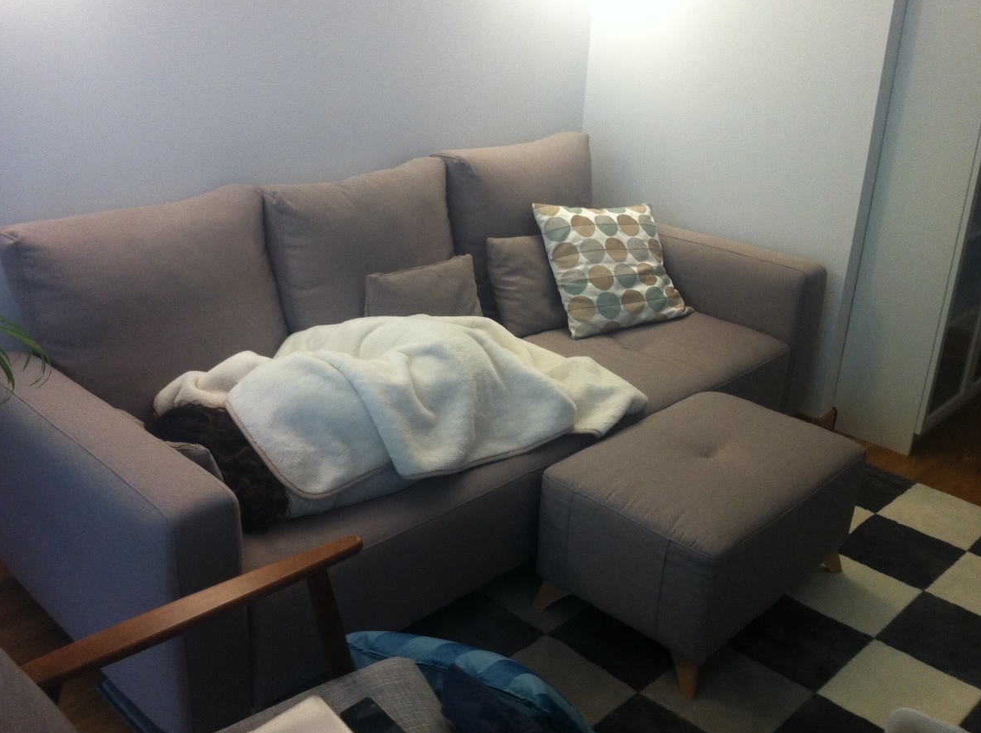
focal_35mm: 38
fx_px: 1075
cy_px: 347
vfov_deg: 37.6
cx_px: 456
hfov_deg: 49.0
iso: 125
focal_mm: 3.85
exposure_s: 1/15
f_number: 2.8
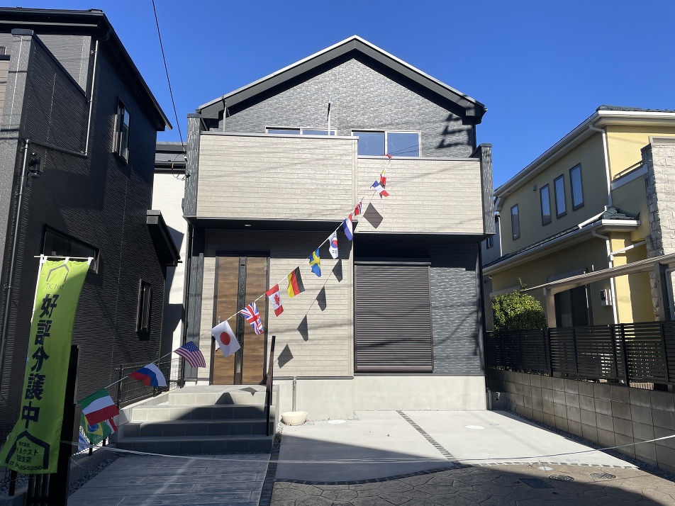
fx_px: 507
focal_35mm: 26
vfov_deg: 53.1
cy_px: 253
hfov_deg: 67.3
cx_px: 338
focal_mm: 4.2
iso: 32
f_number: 1.6
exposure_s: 1/4651
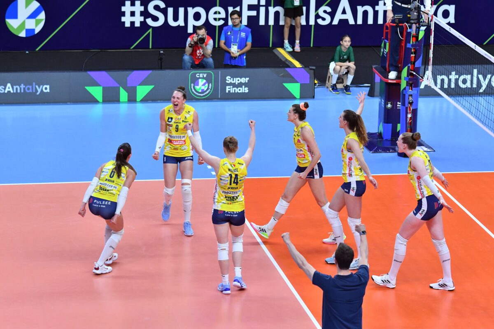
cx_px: 247
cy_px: 164
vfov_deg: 9.1
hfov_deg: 13.7
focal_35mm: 150
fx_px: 2058
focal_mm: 100
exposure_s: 1/1000
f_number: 4.5
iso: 1600
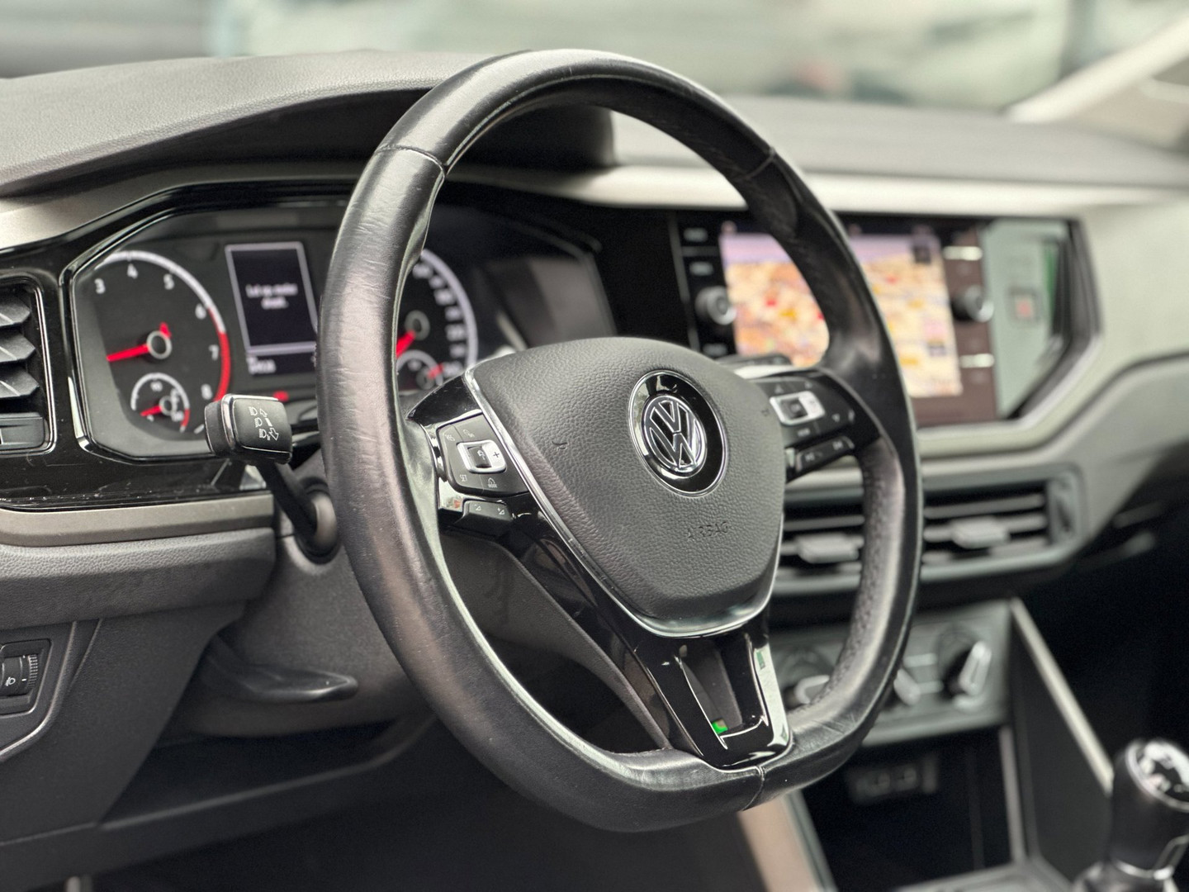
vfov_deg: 19.1
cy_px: 446
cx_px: 594
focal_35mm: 77
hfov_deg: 25.3
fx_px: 2645
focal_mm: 9
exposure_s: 1/75
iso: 250
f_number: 2.8
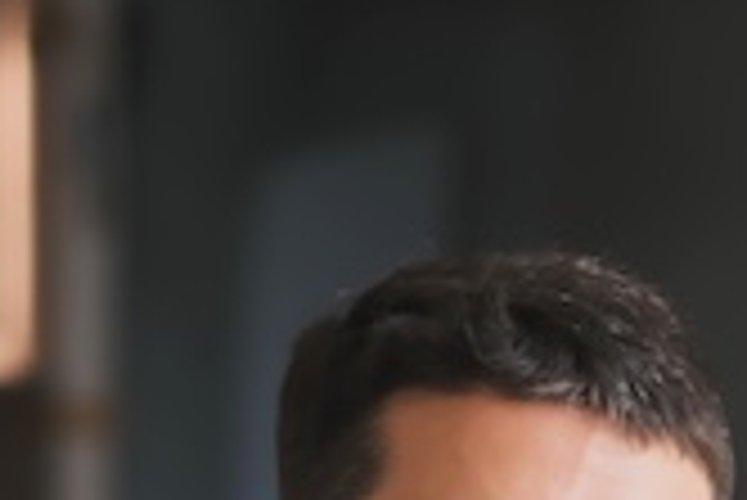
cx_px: 374
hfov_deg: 8.5
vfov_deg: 5.5
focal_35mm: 241
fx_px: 5005
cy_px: 1169
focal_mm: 50
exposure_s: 1/200
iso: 100
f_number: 1.8
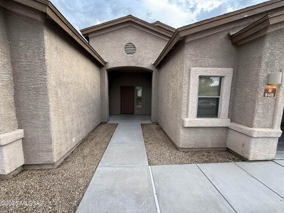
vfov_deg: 85.7
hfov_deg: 102.1
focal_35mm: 14
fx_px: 115
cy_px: 106
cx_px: 142
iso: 80
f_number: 2.2
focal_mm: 2.22
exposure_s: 1/99
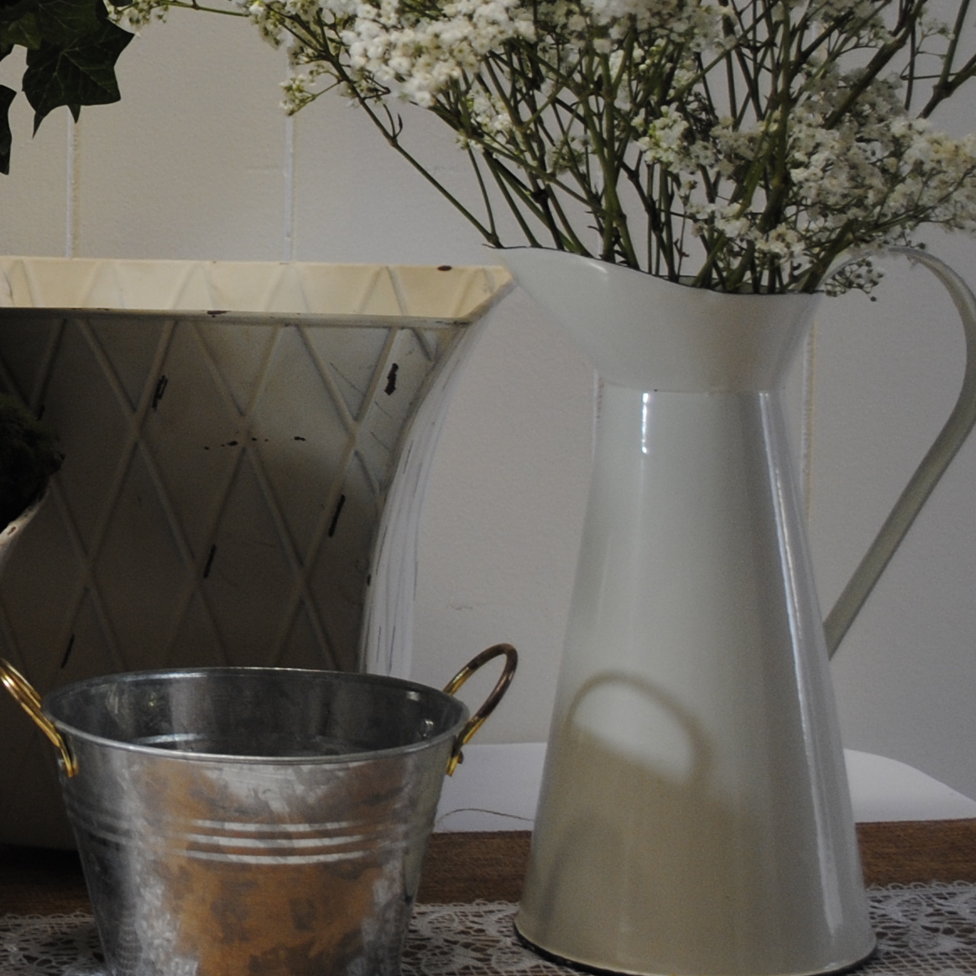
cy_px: 253
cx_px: -184
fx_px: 2711
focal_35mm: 85
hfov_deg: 19.3
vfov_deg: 20.3
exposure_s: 1/30
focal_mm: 20
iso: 200
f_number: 3.8
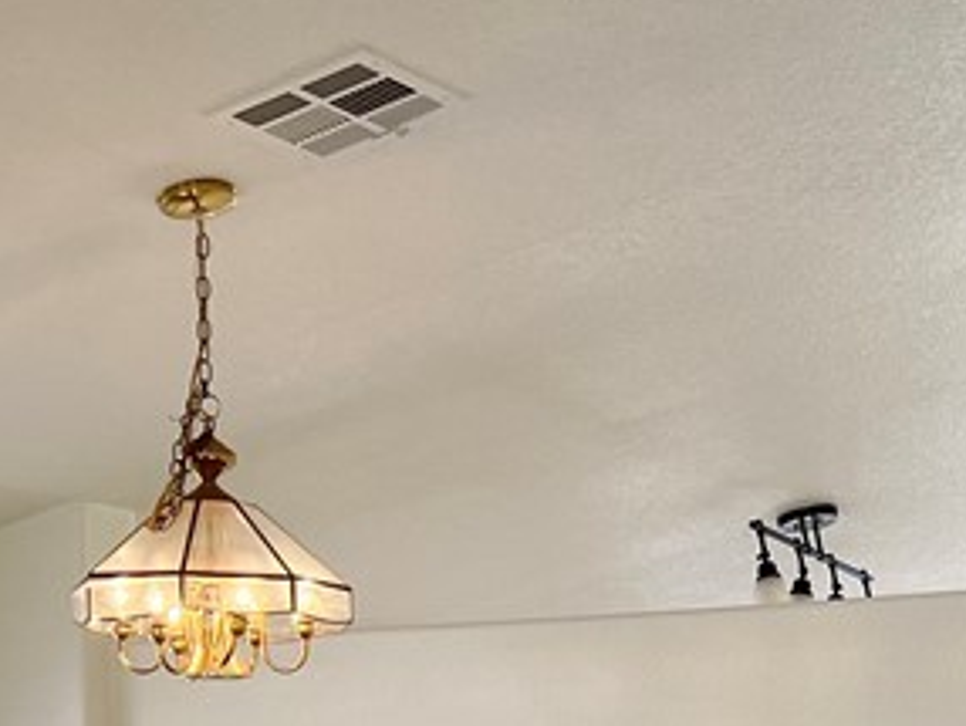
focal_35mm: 93
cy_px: 1219
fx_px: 2597
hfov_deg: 20.9
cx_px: 696
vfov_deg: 14.4
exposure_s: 1/125
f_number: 1.5
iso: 64
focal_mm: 5.7
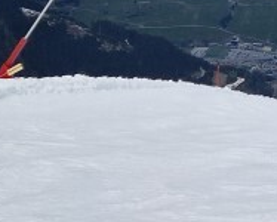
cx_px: 428
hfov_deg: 14.5
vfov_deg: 12.4
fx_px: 1009
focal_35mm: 123
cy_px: -13
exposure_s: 1/6208
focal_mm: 5.4
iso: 50
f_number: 1.8
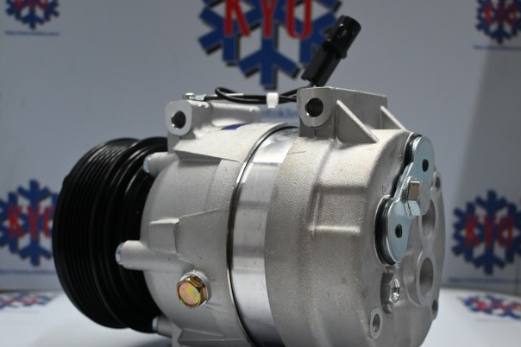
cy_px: 213
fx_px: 718
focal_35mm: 50
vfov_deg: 27.1
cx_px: 267
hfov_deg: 39.9
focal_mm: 25
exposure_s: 1/125
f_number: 4.2
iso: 900
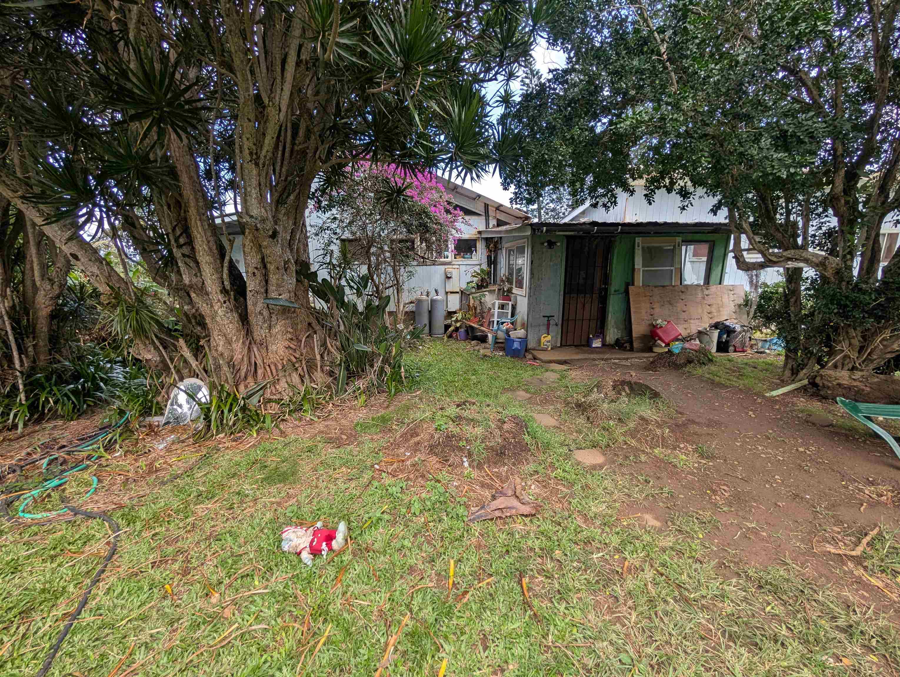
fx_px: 312
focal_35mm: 12
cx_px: 450
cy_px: 338
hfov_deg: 110.5
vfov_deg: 94.6
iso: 48
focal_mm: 2.02
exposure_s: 1/509
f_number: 1.7
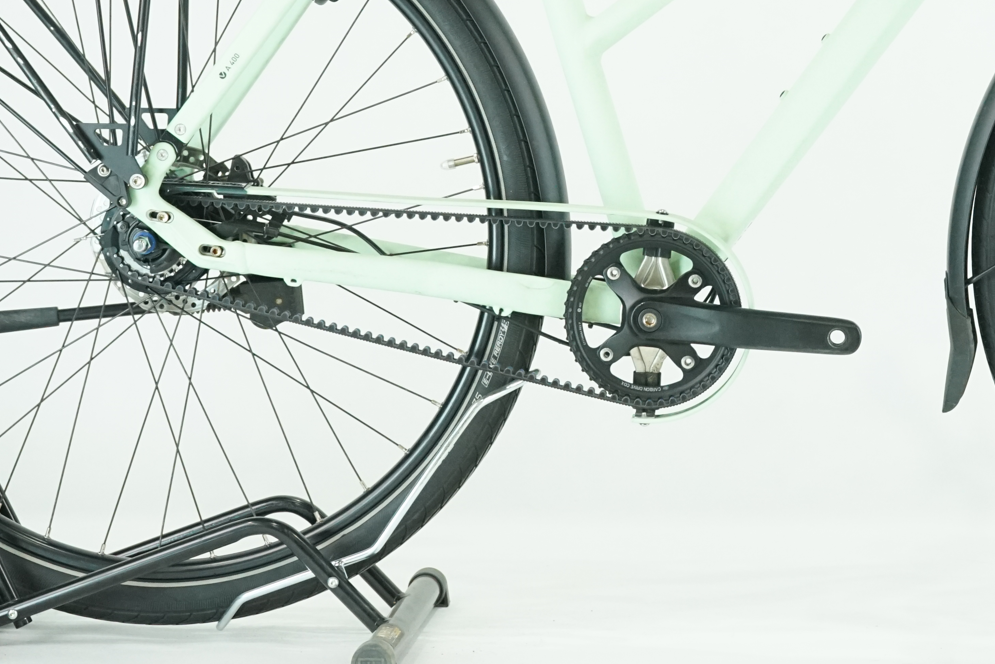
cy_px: -1
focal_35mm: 131
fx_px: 3620
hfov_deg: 15.6
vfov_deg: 10.4
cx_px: 768
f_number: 7.1
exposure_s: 1/200
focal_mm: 64
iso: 3200
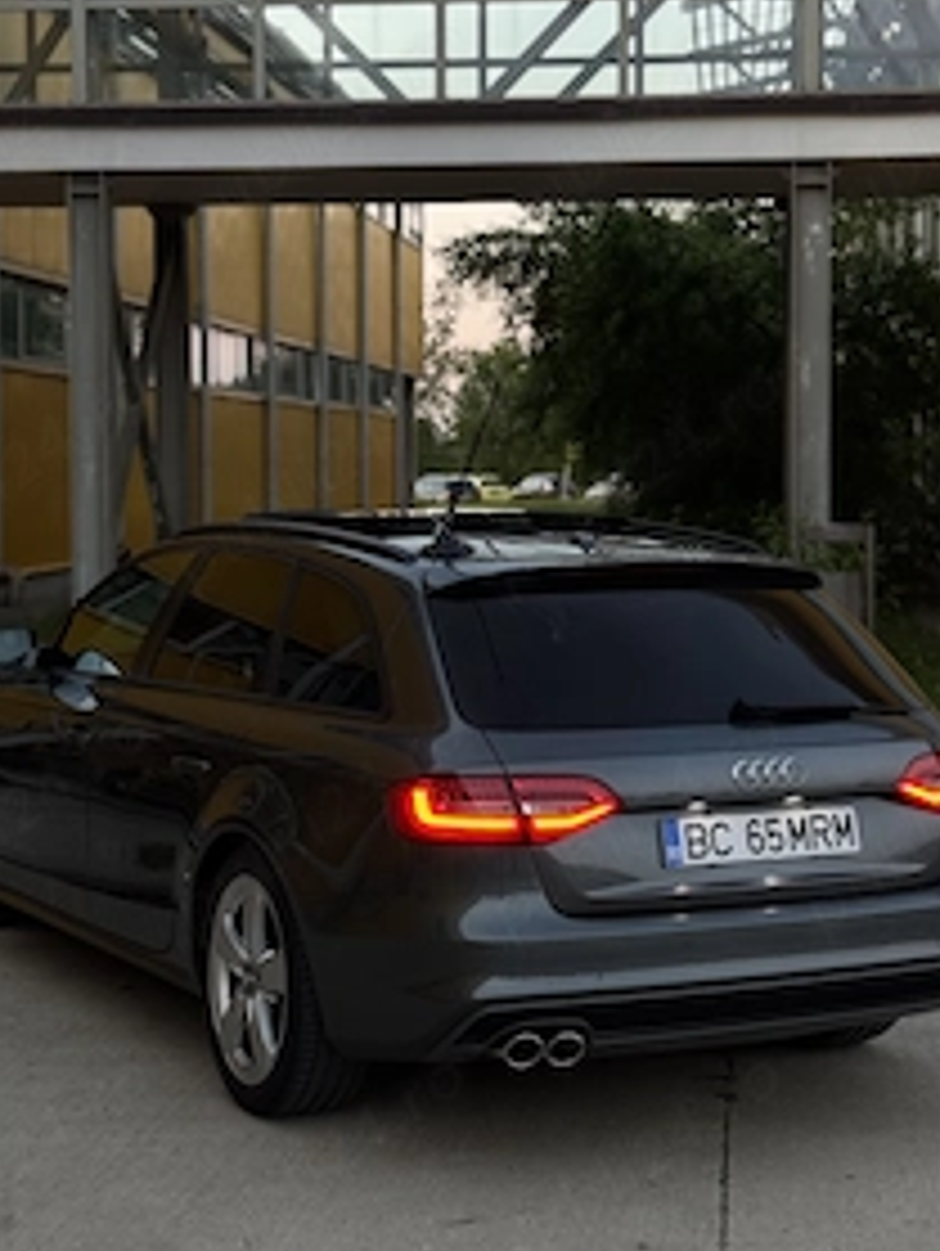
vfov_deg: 28.1
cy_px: 554
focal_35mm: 69
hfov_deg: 21.3
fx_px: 2494
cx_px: 477
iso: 125
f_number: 1.78
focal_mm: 6.76
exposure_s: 1/50
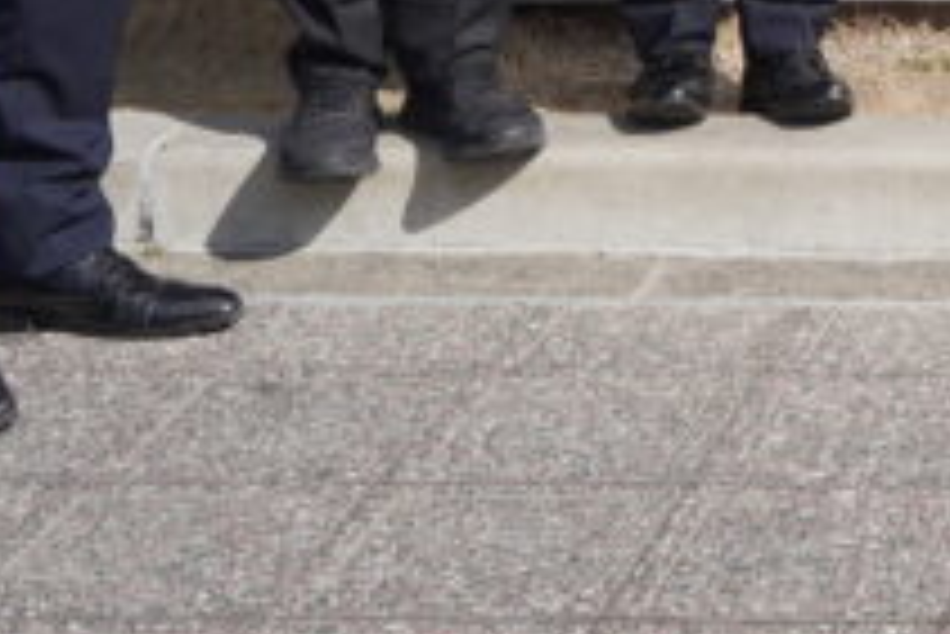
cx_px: 1679
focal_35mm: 136
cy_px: -785
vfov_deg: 9.2
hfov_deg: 13.6
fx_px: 3591
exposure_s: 1/1000
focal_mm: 28
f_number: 4.5
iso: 100
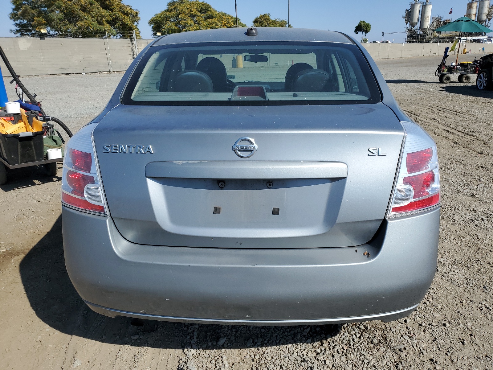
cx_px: 246
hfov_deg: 67.3
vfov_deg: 53.1
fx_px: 370
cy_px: 185
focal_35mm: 26
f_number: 1.5
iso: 50
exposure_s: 1/5000
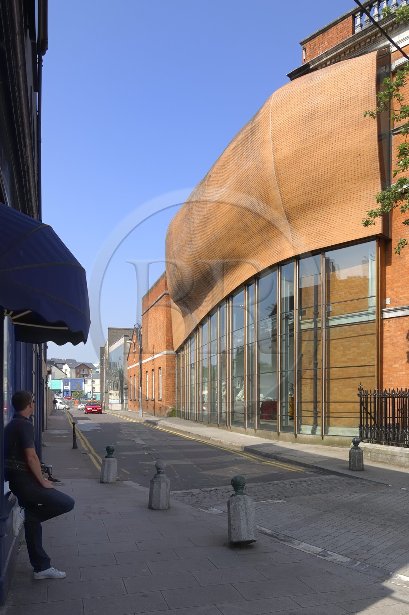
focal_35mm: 21
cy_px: 308
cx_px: 204
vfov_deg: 81.2
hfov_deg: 59.5
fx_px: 358
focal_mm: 14
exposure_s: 1/125
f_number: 8.5
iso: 100
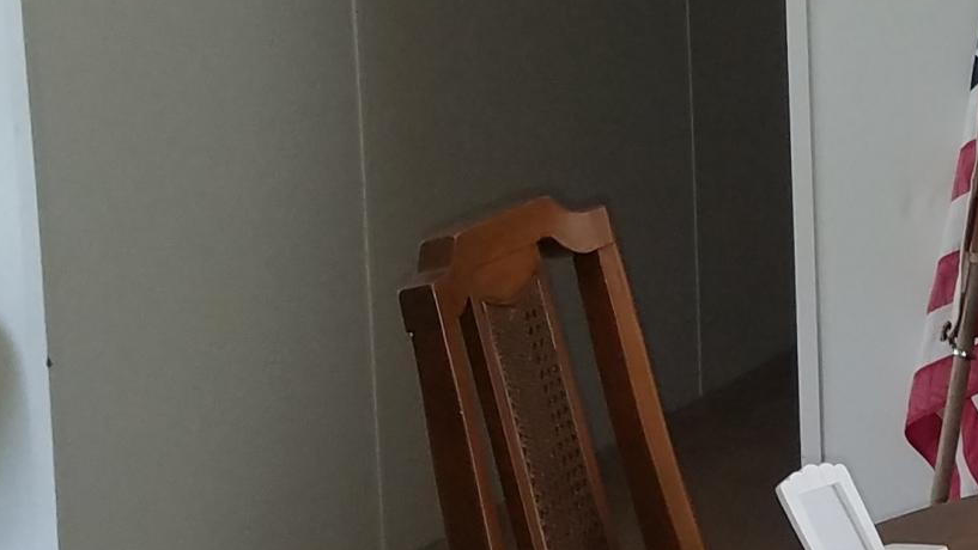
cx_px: 1713
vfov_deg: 11.6
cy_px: 90
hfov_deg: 17.2
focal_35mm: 104
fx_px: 2698
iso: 100
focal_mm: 4.2
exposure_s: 1/25
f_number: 1.7
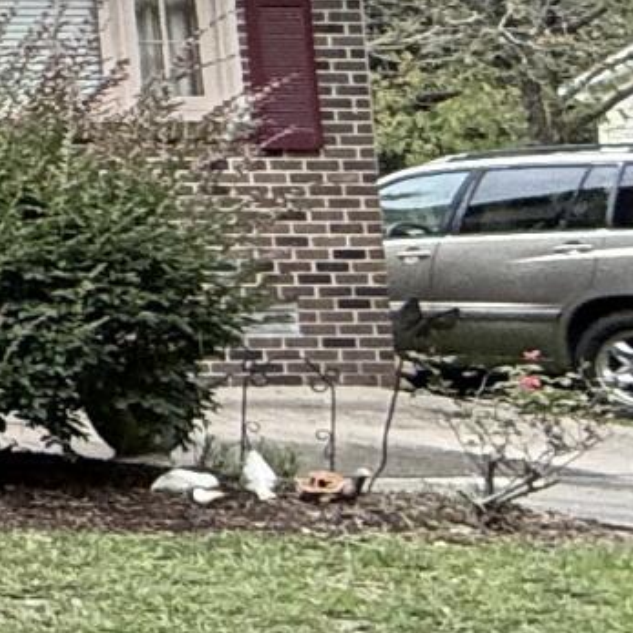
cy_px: 122
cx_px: -1737
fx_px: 2214
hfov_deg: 8.8
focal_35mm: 107
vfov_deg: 16.2
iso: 64
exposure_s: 1/482
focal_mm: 2.22
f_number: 2.2
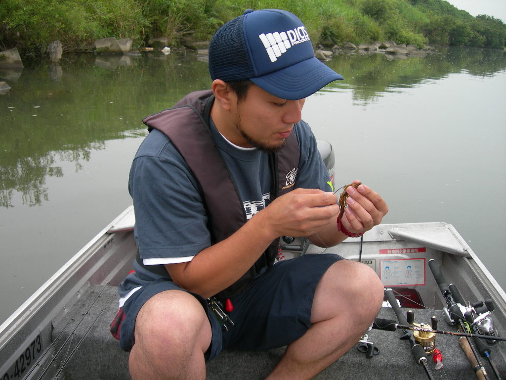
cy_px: 190
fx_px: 555
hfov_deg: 49.0
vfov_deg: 37.7
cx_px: 253
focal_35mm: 38
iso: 50
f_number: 2.8
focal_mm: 7.8
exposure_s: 1/59.2
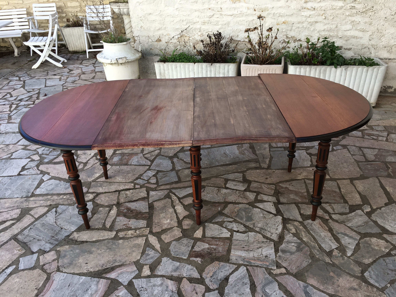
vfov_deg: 48.2
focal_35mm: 29
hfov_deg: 61.7
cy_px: 148
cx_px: 198
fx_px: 332
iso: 25
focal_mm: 4.15
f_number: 2.2
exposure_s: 1/475
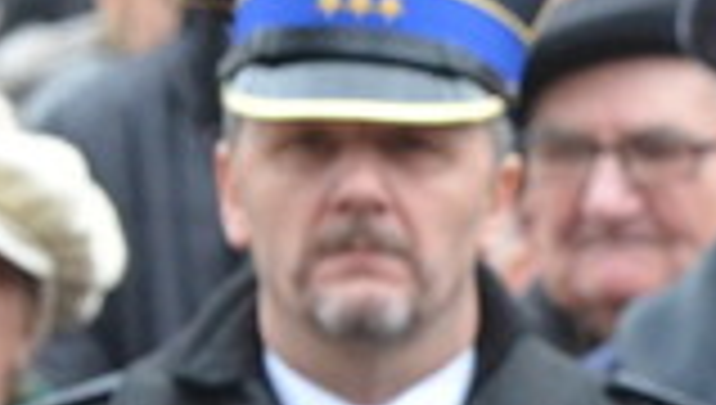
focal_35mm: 1119
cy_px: 418
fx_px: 21277
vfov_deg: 1.1
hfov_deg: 1.9
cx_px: 1058
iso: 1600
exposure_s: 1/250
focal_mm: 160
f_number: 5.6
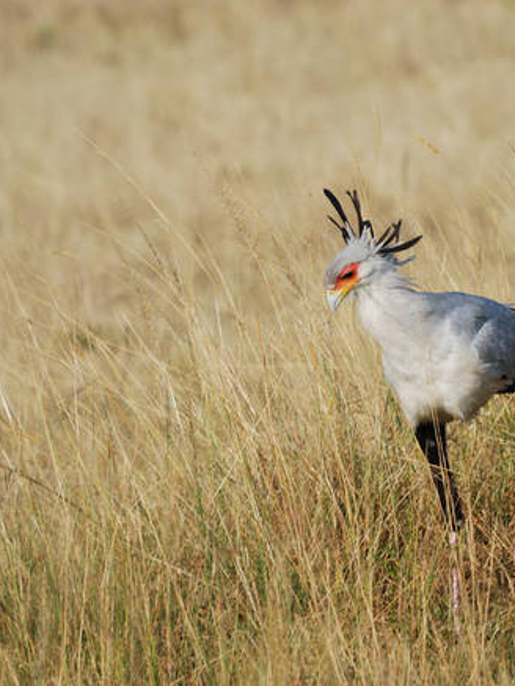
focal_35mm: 925
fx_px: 18340
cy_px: 350
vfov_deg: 2.1
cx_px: 407
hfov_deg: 1.6
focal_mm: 400
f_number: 6.3
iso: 100
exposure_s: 1/400
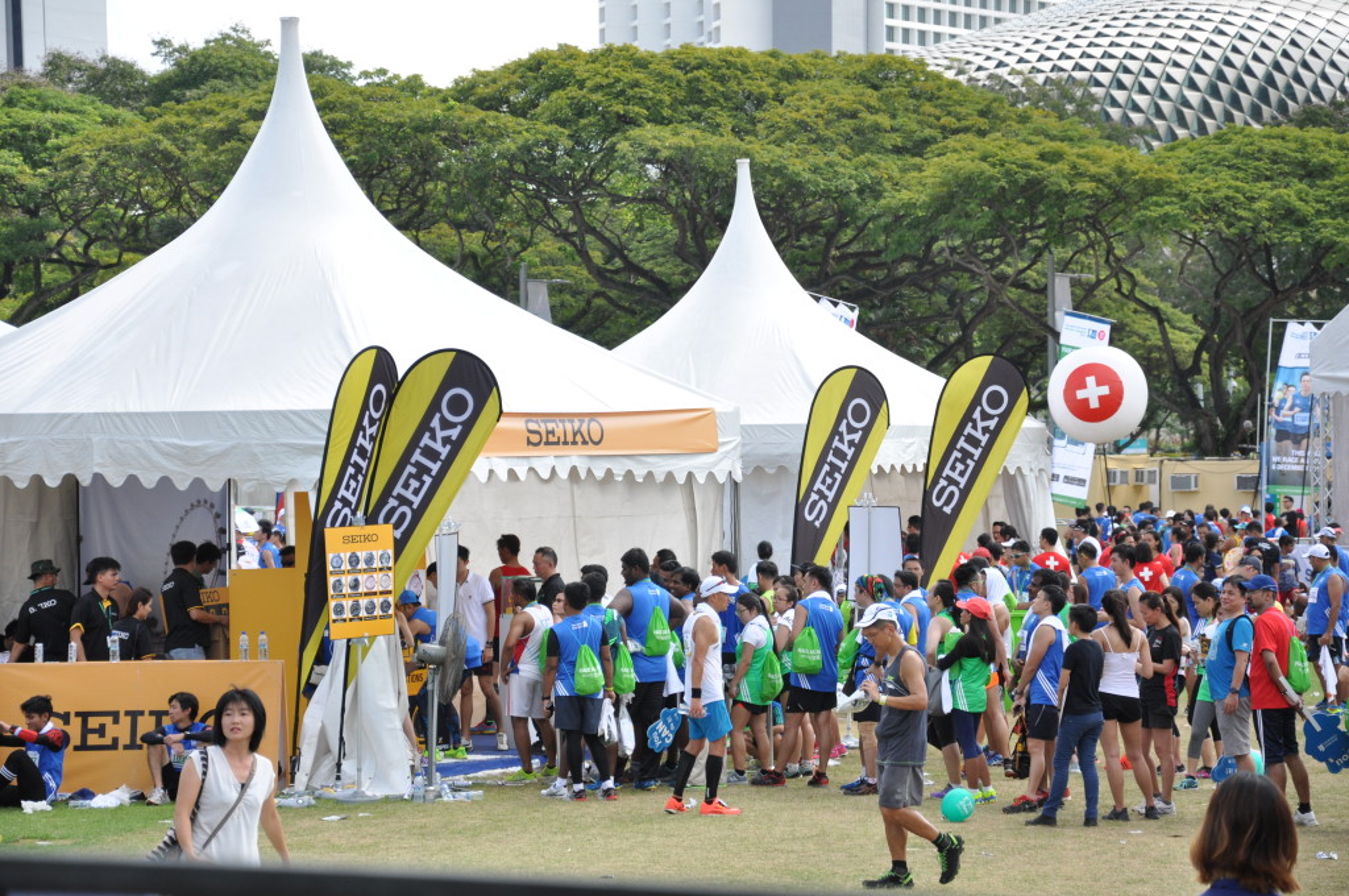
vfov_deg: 11.4
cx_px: 674
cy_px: 448
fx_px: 4491
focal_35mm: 120
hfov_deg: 17.1
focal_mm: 80
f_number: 6.3
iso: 400
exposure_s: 1/640
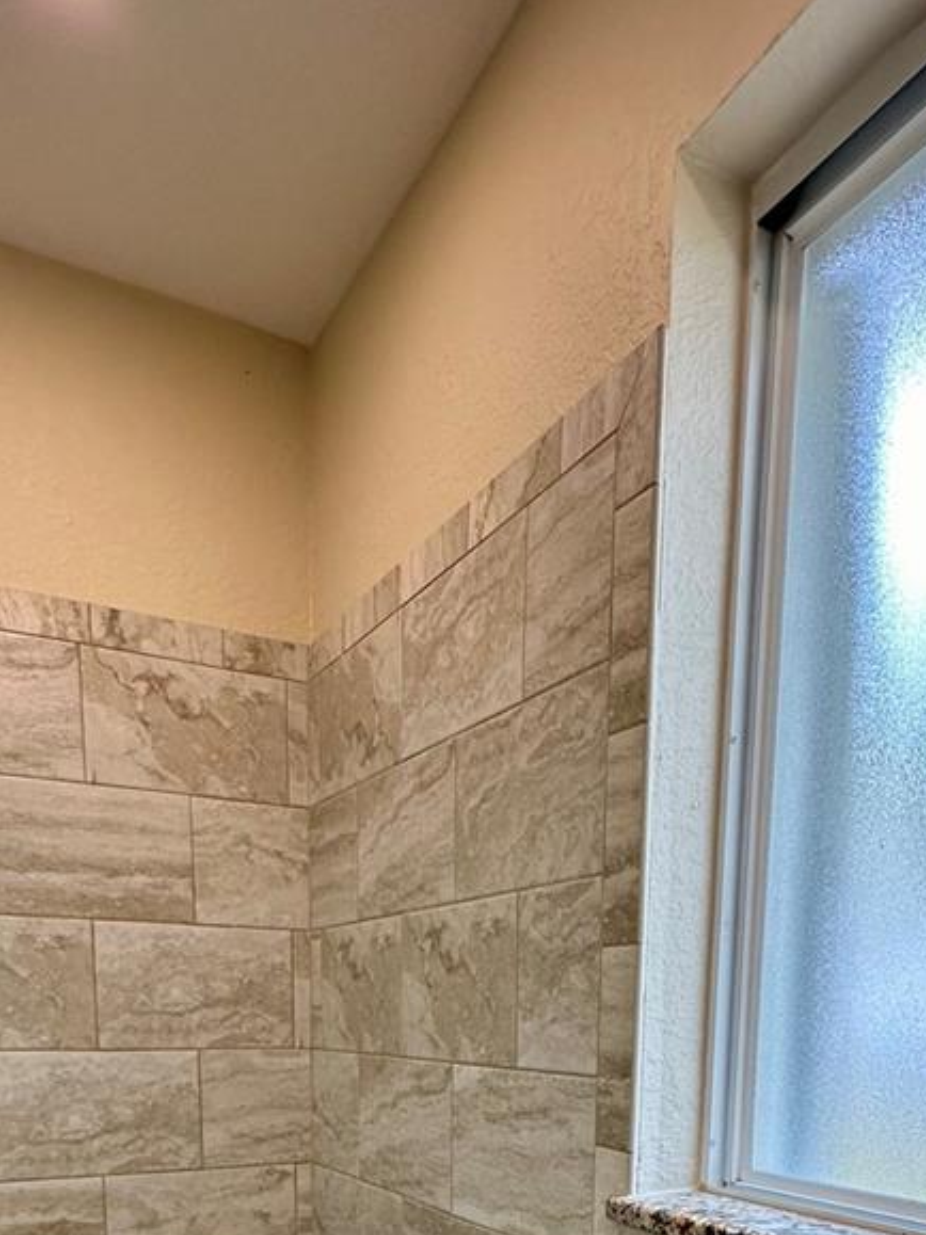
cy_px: 1173
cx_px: 480
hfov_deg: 48.2
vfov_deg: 52.0
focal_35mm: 29
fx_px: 1035
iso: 125
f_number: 2.2
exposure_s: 1/120
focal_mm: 2.22
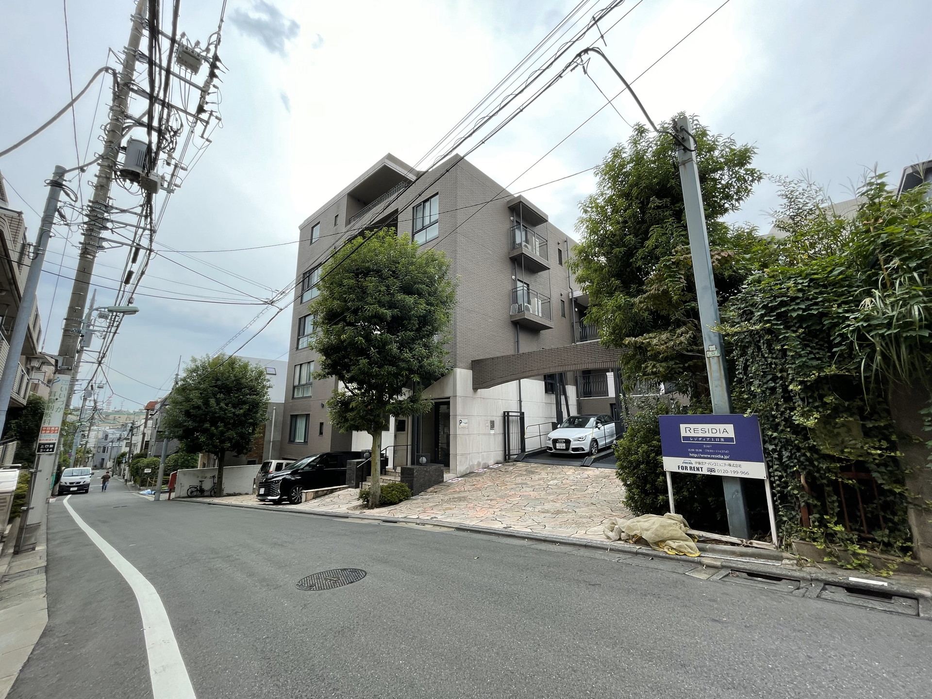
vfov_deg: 85.7
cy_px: 350
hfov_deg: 102.1
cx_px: 466
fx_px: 377
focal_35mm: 14
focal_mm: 1.55
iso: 25
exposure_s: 1/126
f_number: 2.4
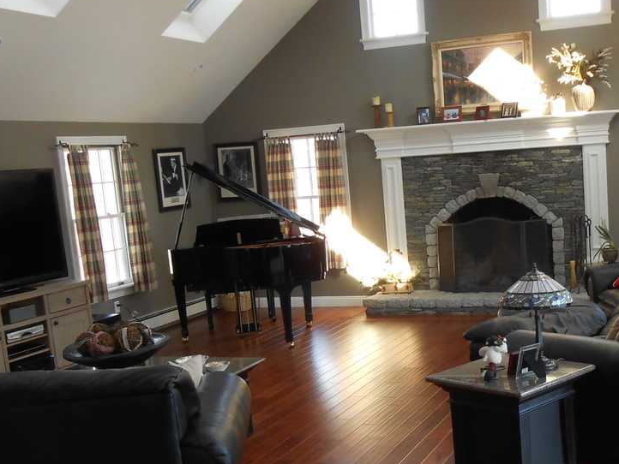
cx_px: 410
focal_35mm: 48
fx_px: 859
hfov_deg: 39.2
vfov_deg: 30.1
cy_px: 306
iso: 160
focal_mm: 4.6
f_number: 3.5
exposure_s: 1/30
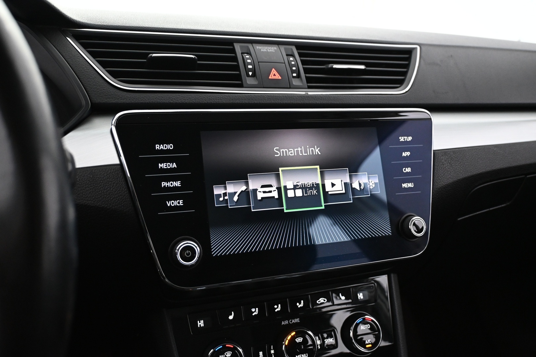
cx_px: 268
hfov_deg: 59.5
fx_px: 469
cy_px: 178
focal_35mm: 32
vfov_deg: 41.7
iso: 2500
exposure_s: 1/30
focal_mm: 21
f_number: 4
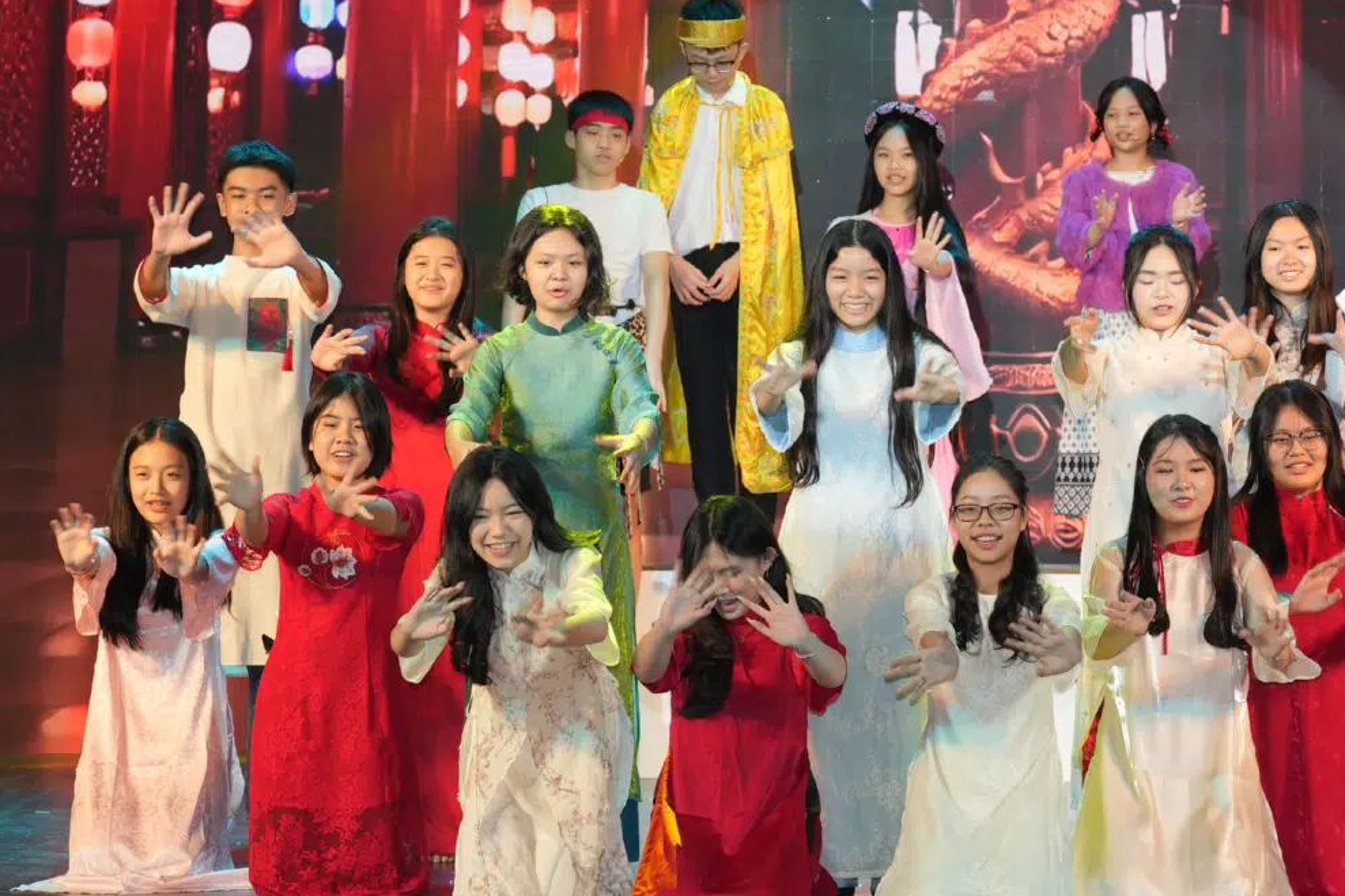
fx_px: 6163
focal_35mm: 165
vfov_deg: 8.3
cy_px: 199
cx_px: 951
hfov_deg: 12.4
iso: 800
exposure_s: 1/125
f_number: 4
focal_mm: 85
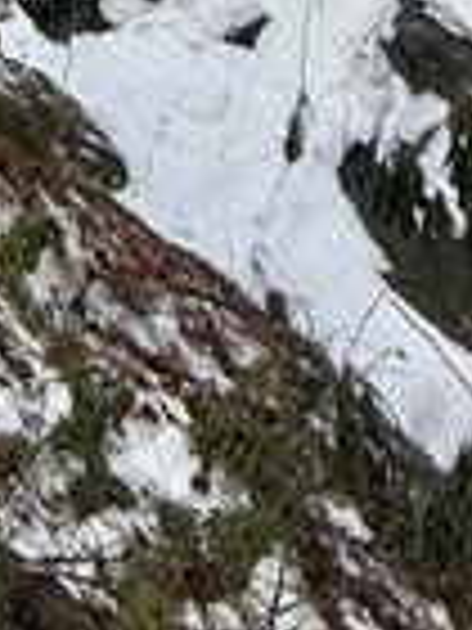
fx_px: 1164
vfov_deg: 16.8
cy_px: -770
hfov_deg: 21.3
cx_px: -99
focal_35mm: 64
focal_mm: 2.22
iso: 125
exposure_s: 1/99
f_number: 2.2
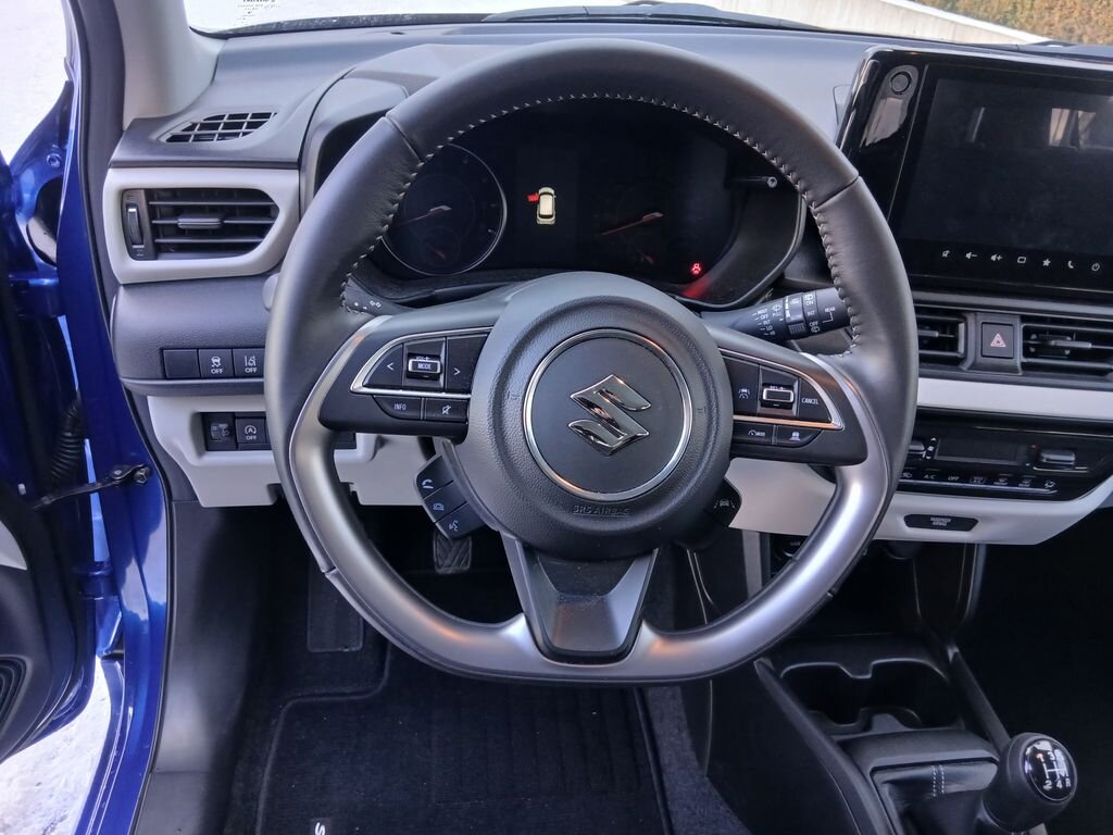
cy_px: 418
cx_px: 556
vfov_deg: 53.1
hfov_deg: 67.3
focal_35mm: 26
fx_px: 836
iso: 320
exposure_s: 1/50
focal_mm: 3.98
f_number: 1.8
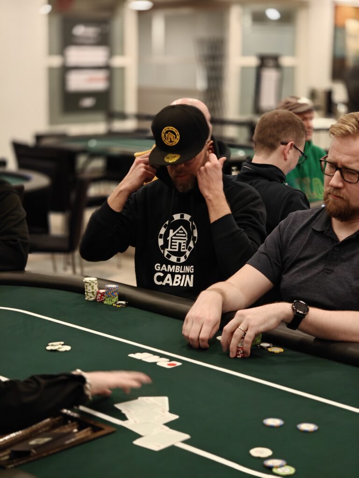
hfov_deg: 21.0
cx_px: 180
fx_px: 968
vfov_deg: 27.8
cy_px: 239
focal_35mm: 70
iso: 1000
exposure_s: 1/33
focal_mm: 13.3
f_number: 1.4
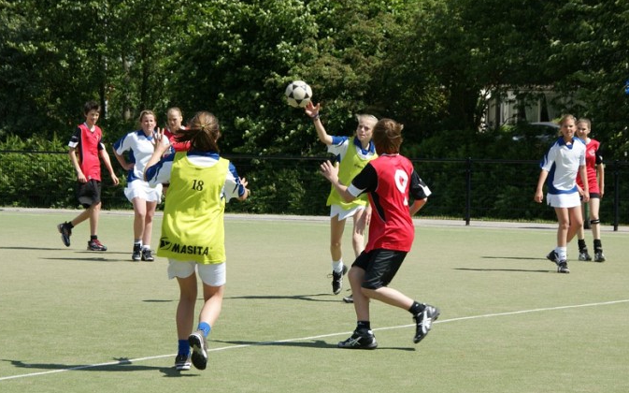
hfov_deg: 15.5
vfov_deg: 9.7
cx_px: 311
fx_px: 2306
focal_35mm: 135
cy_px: 182
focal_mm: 75
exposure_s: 1/400
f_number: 9
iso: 200
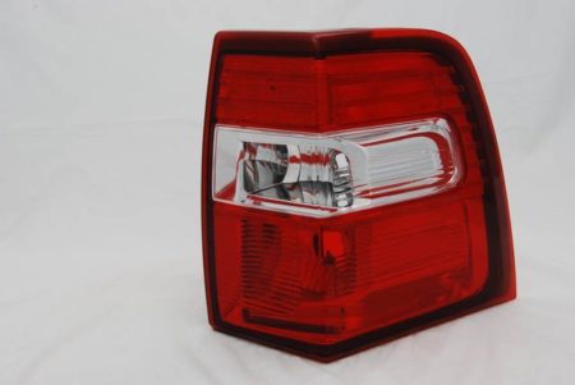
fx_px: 743
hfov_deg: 42.3
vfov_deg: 29.0
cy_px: 192
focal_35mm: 46
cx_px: 288
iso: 100
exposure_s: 2.2
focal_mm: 31
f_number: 16
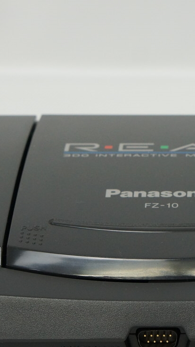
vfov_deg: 12.6
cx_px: 257
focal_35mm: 171
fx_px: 1570
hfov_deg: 7.0
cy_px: 222
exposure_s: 1/80
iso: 800
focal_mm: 50
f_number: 6.3
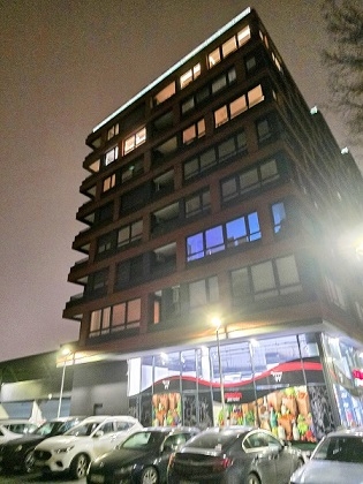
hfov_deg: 58.9
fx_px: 322
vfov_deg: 73.9
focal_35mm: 23
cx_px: 182
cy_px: 242
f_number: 1.7
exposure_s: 1/33.3
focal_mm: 6.3
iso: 1250
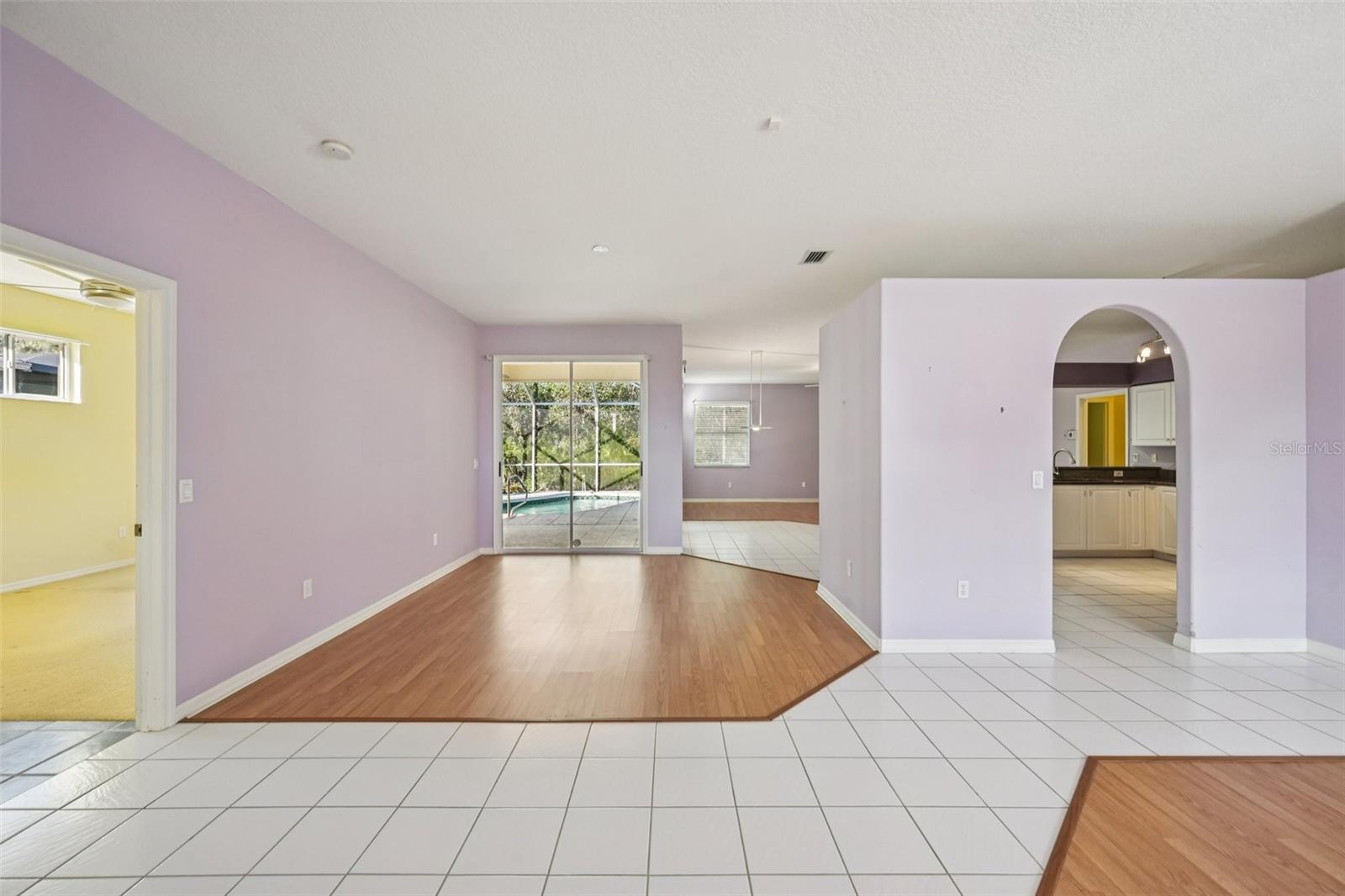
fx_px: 523
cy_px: 448
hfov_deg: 104.3
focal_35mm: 14
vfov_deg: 81.2
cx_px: 672
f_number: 8
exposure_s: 1/60
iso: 400
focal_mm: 14
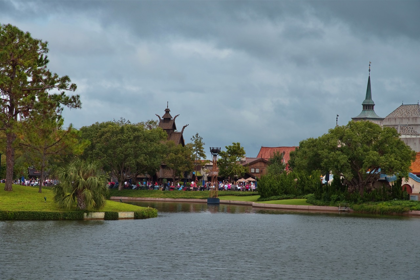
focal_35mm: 120
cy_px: 140
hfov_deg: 17.1
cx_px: 210
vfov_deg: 11.4
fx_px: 1400
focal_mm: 120
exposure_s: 1/320
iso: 100
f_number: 9
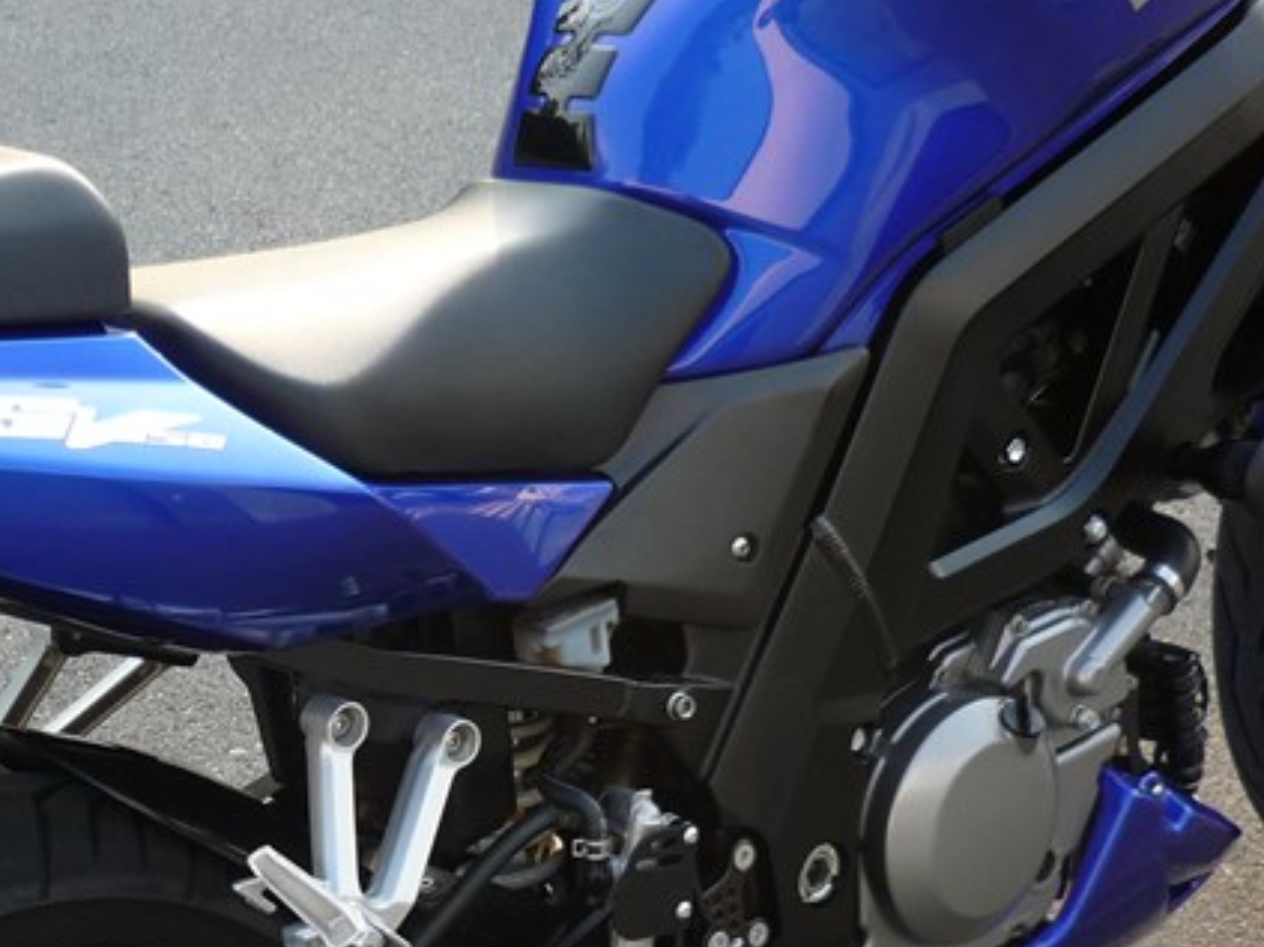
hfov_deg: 26.9
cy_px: 856
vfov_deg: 20.3
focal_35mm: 71
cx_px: 248
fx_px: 2592
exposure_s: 1/160
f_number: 2.8
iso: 100
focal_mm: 5.5
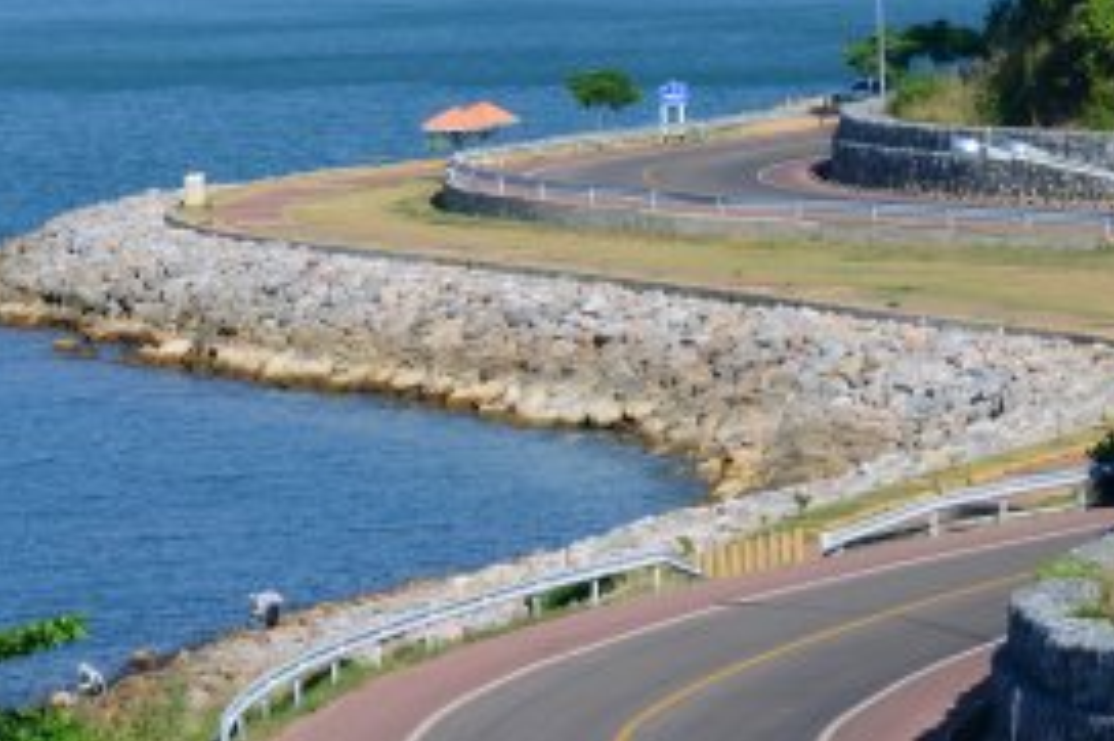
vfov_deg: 5.1
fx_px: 8350
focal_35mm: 270
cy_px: 299
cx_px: 651
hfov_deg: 7.6
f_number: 22
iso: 500
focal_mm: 120
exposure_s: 1/125
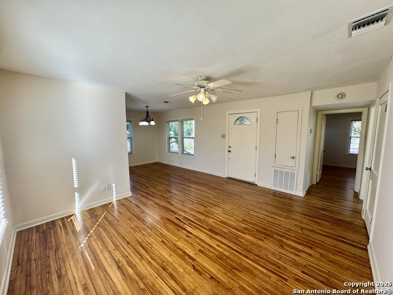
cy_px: 148
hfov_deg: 102.1
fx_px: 159
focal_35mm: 14
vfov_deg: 85.7
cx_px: 196
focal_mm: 2.22
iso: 40
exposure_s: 1/128
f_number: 2.2
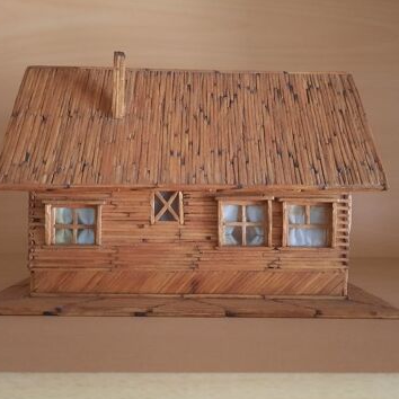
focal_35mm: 30
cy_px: 202
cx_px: 202
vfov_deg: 54.0
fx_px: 391
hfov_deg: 54.0
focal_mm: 4.6
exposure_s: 1/25
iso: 640
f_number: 2
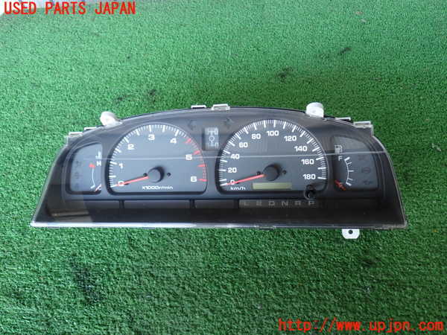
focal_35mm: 32
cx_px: 224
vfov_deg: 44.2
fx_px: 413
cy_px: 168
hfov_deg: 56.8
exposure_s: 1/40
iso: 200
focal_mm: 5.79
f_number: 2.4
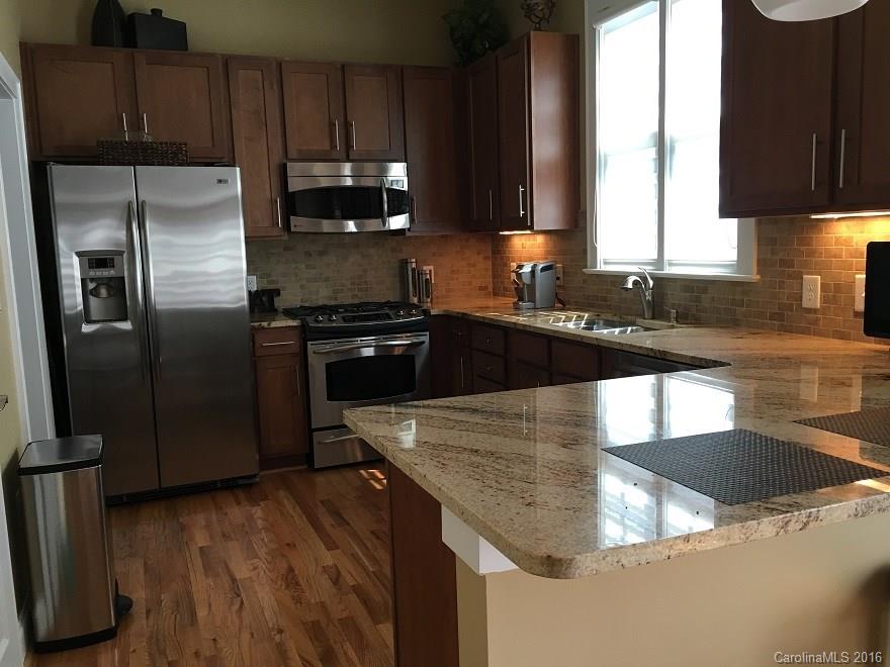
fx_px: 746
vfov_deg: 48.2
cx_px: 445
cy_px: 334
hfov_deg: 61.7
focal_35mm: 29
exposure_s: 1/30
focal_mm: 4.15
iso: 40
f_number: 2.2
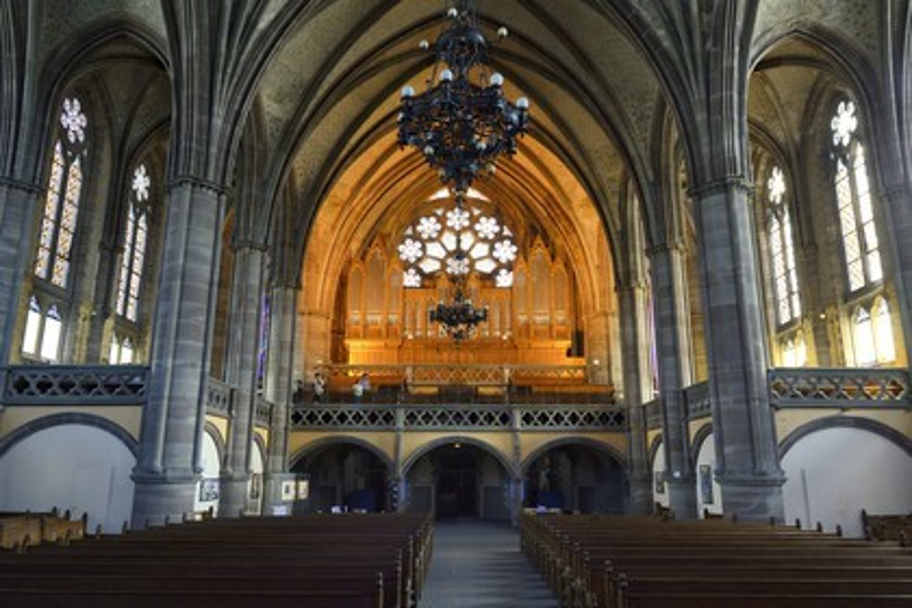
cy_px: 304
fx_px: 684
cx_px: 456
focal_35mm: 27
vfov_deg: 47.9
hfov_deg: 67.4
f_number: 3.5
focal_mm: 27
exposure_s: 1/30
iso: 1600
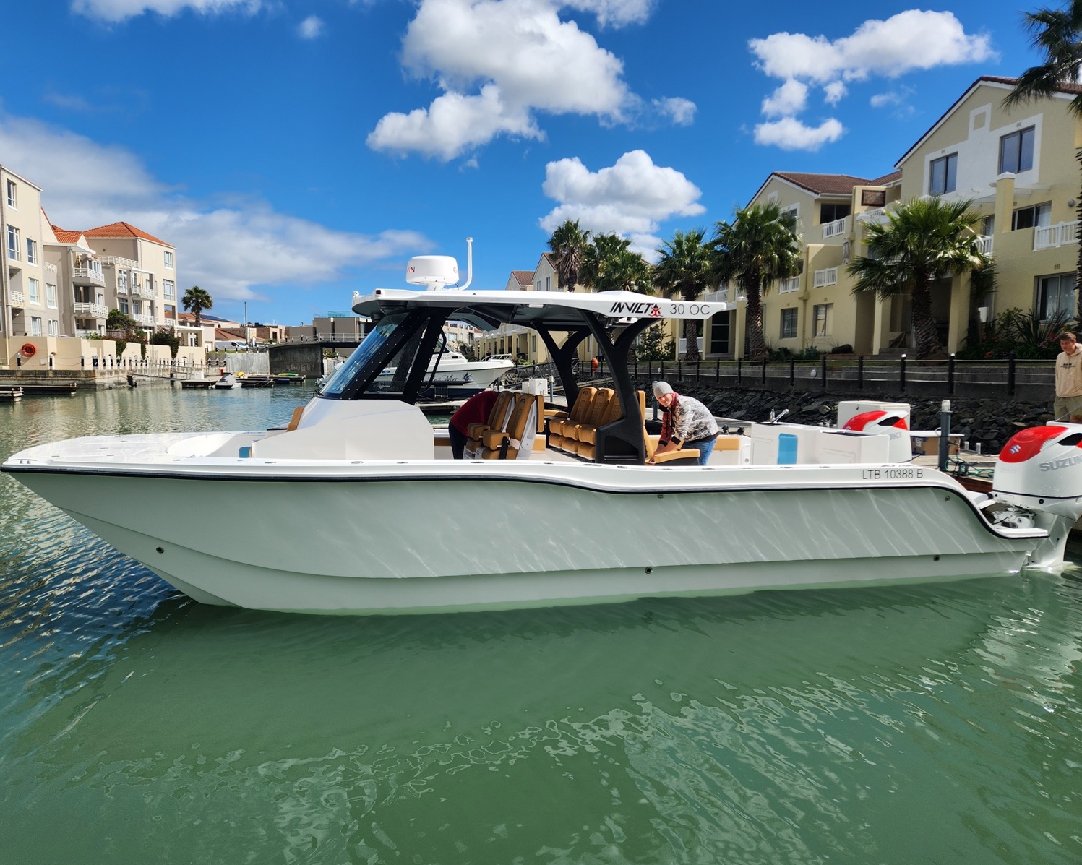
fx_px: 768
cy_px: 433
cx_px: 524
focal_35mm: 24
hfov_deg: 70.3
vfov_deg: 58.8
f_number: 1.8
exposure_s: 1/2378
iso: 20
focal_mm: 5.4
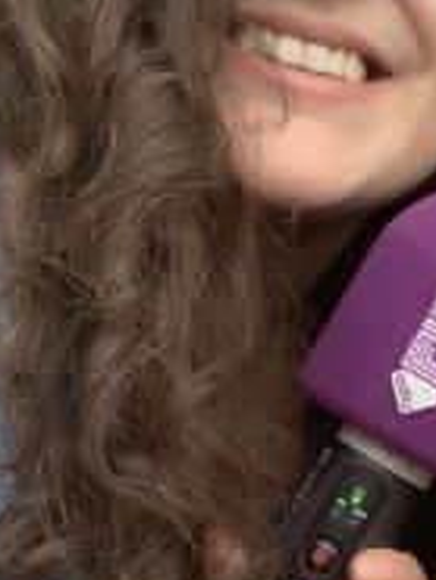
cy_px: 414
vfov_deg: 29.5
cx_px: 503
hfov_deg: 21.2
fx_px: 1090
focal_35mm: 65
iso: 200
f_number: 2.2
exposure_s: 1/60
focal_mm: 2.87
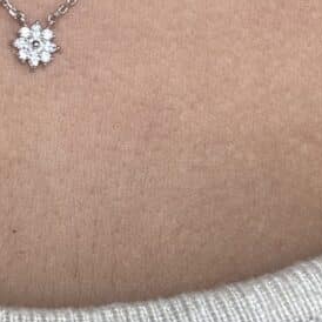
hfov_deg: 17.3
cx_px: 18
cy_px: 47
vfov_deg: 17.4
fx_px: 1042
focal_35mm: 99
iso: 80
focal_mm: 2.69
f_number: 1.9
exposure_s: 1/68
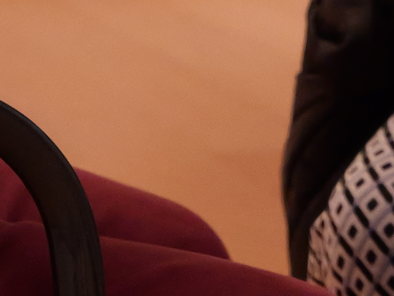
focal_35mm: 348
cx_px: 495
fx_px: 3964
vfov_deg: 4.2
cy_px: -355
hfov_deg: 5.7
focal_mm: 28
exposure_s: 1/50
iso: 2500
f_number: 3.6
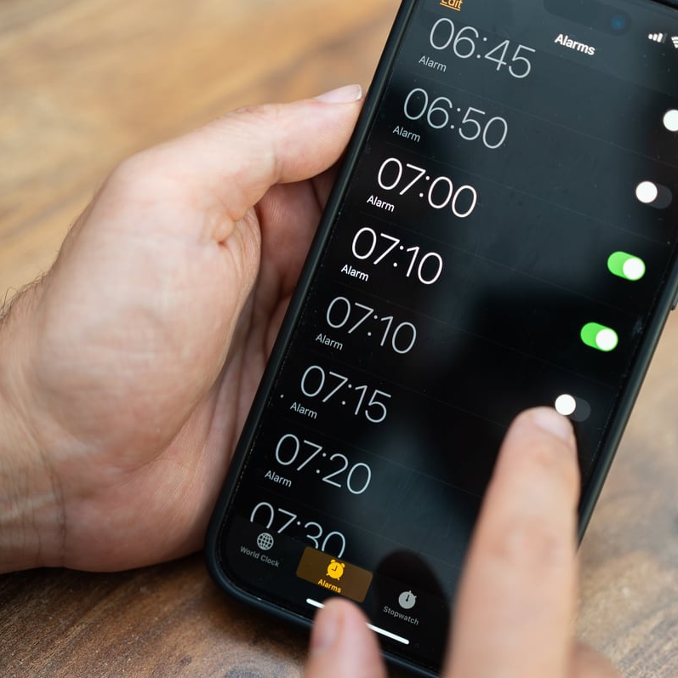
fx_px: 1418
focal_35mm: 64
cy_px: 339
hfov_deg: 26.8
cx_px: 434
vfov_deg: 26.9
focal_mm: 50
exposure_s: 1/40
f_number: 2.5
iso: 1000
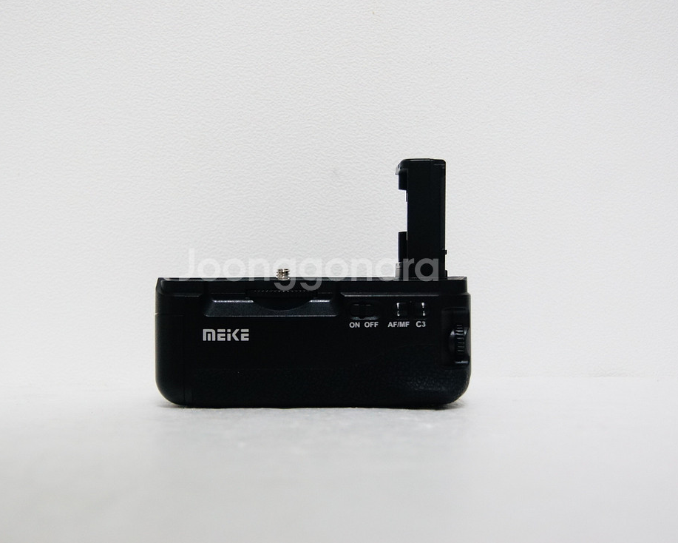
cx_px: 307
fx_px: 1044
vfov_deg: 29.1
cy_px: 269
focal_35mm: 52
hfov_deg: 36.0
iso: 1600
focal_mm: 30
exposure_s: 1/60
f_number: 4
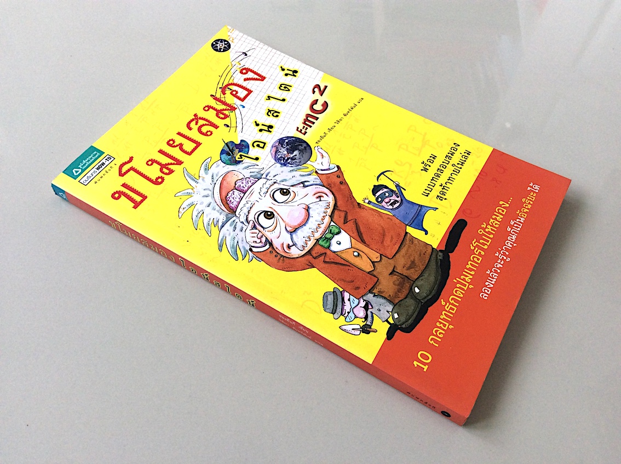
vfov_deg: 44.1
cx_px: 310
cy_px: 232
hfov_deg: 56.9
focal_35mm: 32
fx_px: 573
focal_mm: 3.3
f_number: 2.4
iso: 50
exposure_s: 1/100
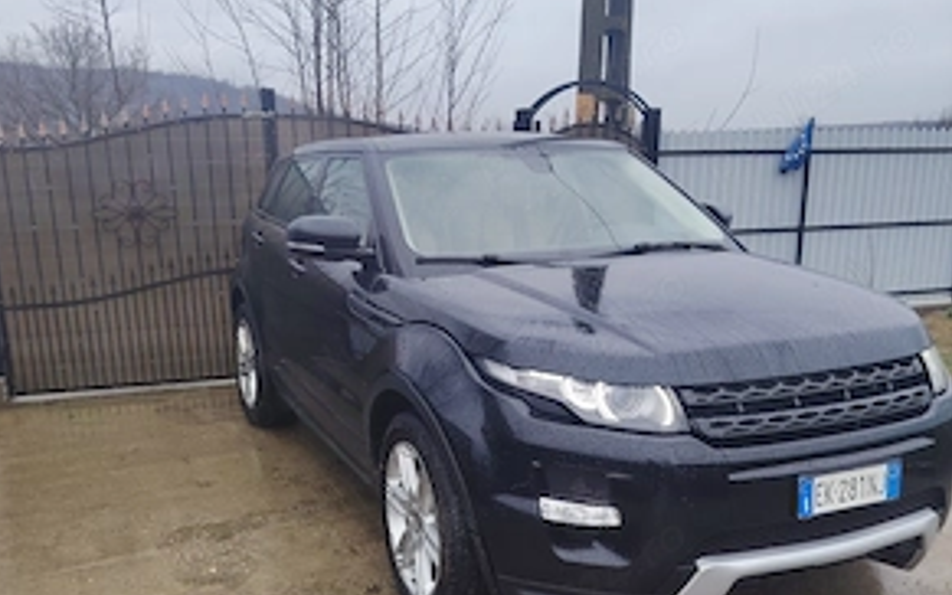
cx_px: 465
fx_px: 908
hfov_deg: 55.3
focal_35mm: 35
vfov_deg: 35.9
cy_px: 405
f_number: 1.75
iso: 100
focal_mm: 5.25
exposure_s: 1/271
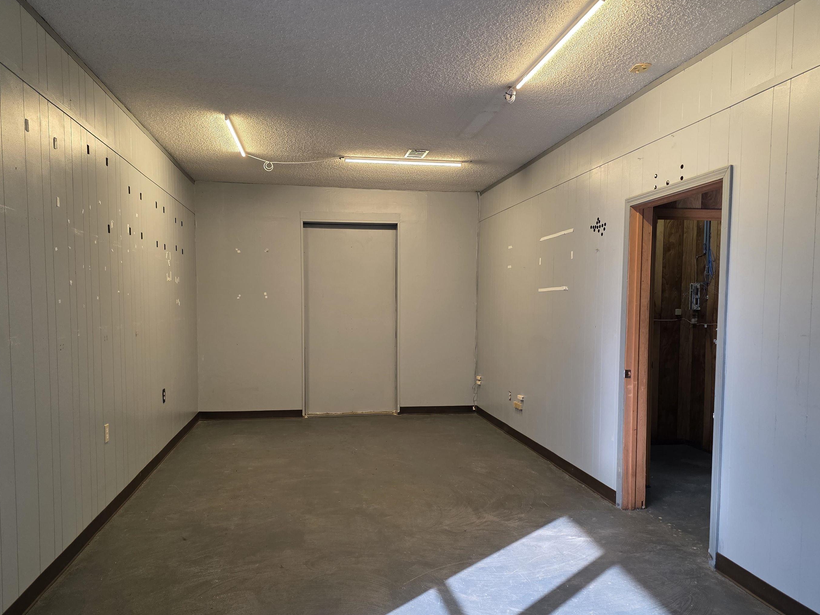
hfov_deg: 67.3
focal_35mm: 26
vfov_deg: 53.0
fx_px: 616
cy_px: 334
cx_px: 397
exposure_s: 1/120
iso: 200
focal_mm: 6.3
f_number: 1.7
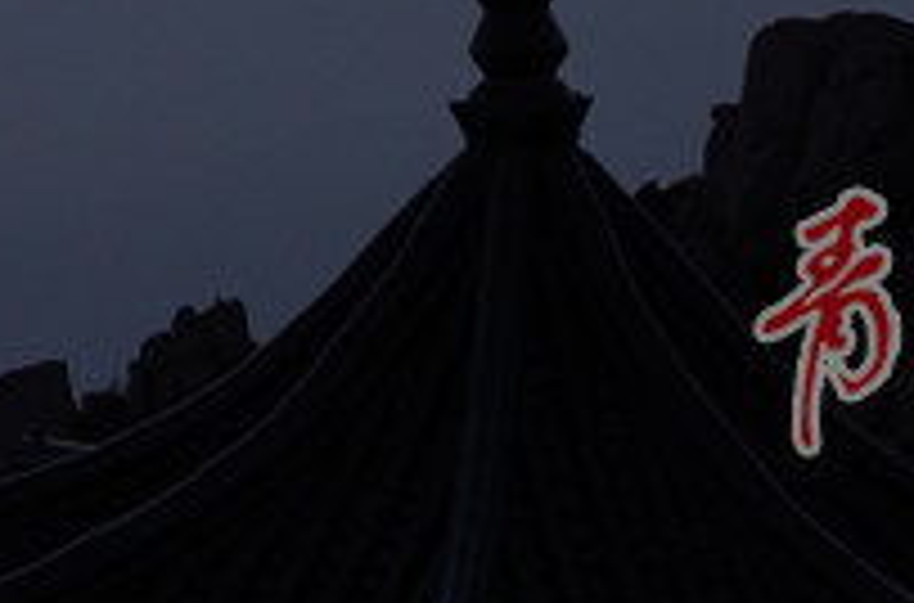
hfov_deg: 7.2
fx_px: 7188
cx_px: -122
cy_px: -790
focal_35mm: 284
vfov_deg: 4.7
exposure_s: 1/200
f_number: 9
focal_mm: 40
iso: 250
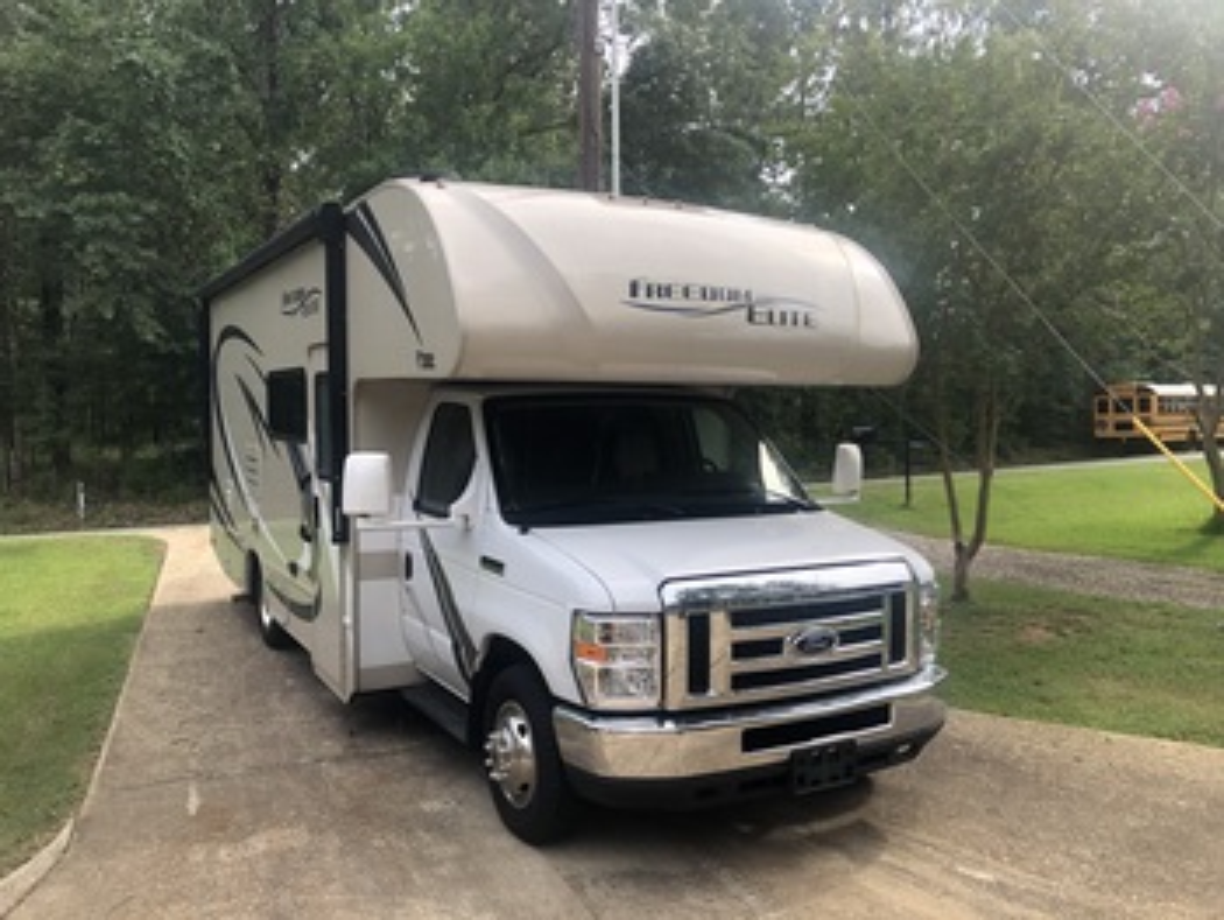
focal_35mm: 28
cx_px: 612
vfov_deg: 49.8
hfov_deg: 63.4
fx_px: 991
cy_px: 460
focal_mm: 3.99
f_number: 1.8
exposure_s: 1/716
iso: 20
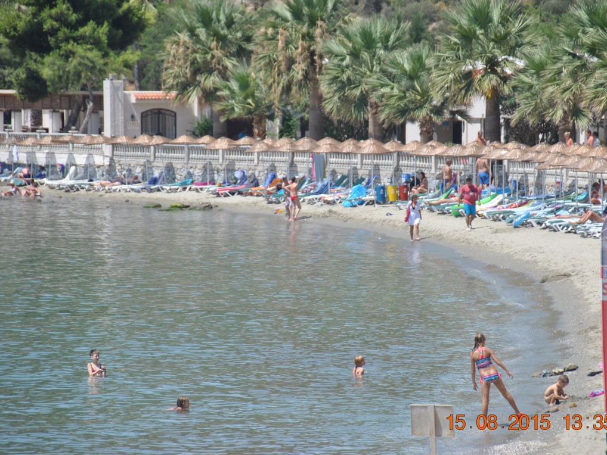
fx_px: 4280
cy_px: 228
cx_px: 337
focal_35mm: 244
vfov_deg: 6.1
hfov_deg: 8.1
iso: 200
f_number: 5.6
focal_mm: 150
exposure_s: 1/800
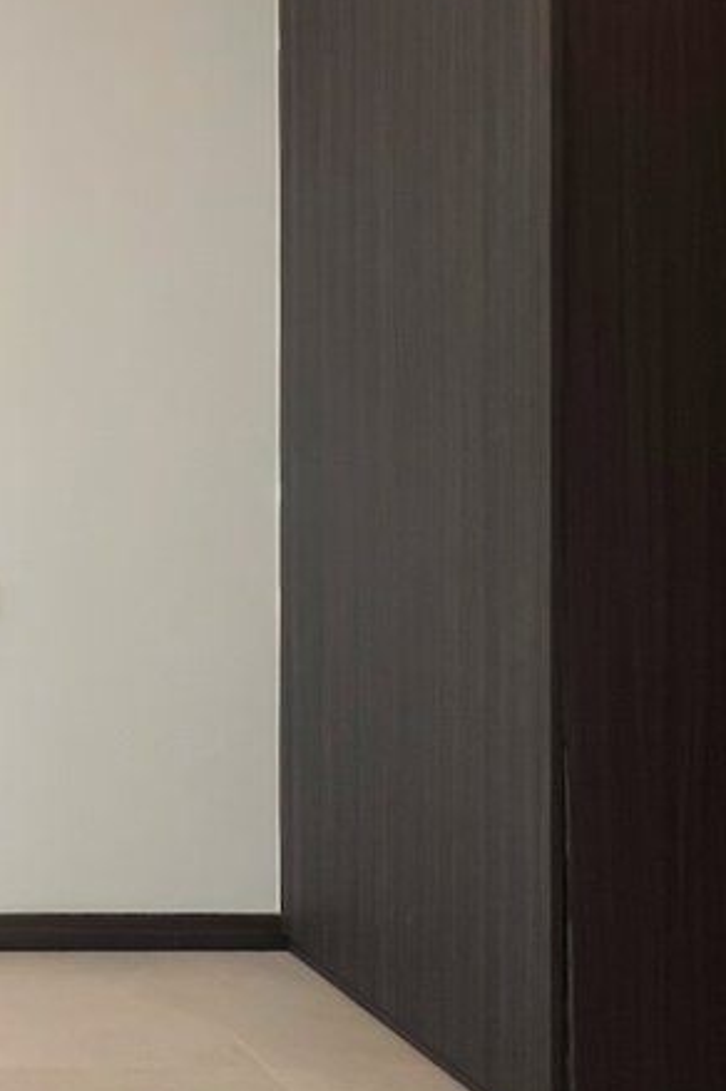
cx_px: -462
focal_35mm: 37
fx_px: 1121
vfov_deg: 51.1
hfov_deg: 24.3
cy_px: 373
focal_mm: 1.57
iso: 32
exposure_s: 1/171
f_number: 1.8
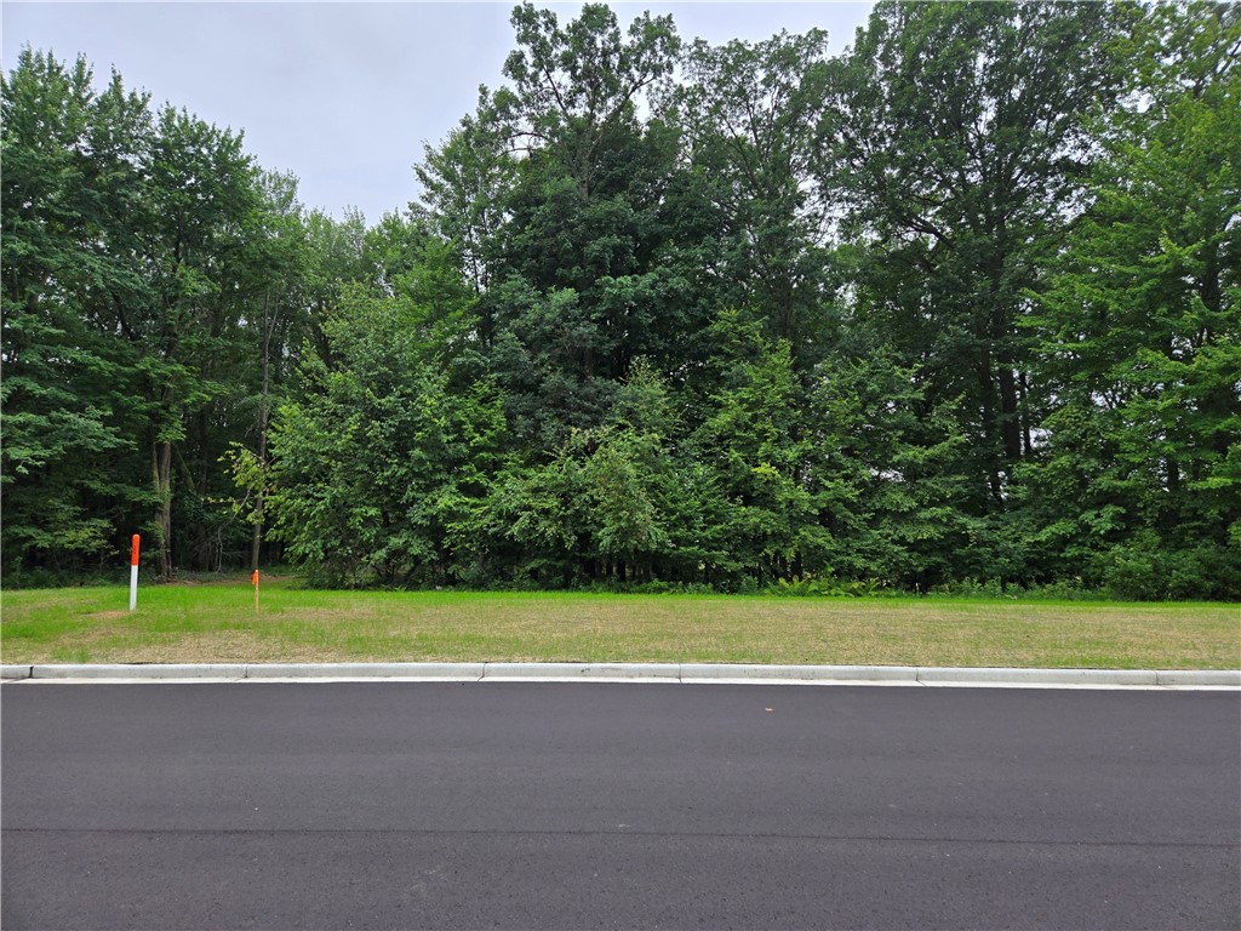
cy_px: 466
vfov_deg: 58.9
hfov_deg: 73.9
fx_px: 825
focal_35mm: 23
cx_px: 620
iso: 25
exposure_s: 1/370
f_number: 1.8
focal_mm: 5.4
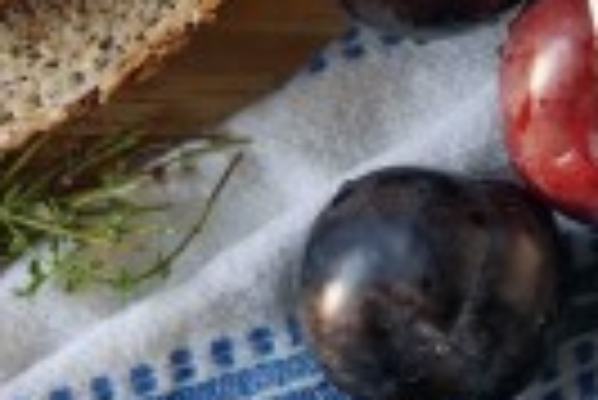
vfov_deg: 6.1
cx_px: 454
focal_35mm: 225
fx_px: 3742
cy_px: 130
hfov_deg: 9.1
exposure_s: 1/160
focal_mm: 50
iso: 800
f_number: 6.3
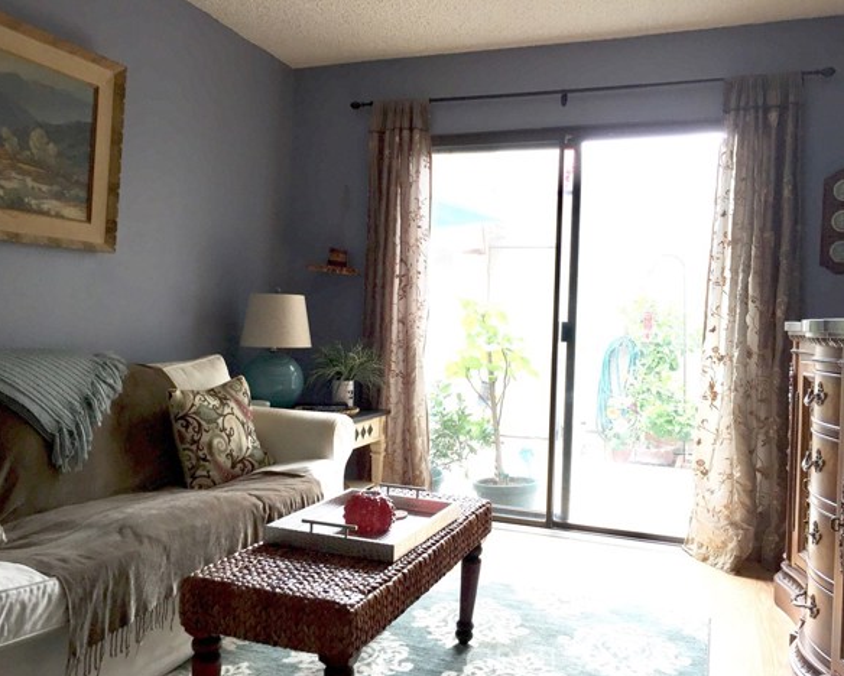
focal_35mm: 31
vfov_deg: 47.2
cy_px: 335
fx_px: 775
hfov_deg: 57.1
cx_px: 408
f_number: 2.2
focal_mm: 4.15
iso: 40
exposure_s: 1/60
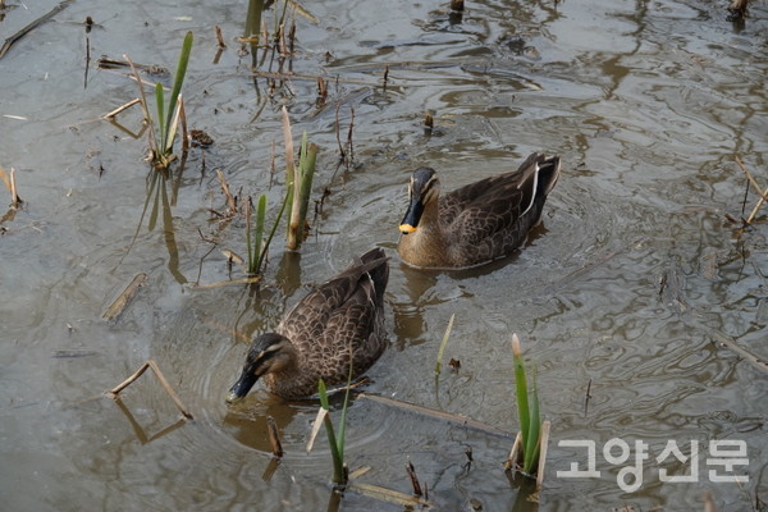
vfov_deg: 9.5
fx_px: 3072
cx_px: 384
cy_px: 256
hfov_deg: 14.3
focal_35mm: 144
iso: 100
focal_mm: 52.82
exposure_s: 1/250
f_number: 4
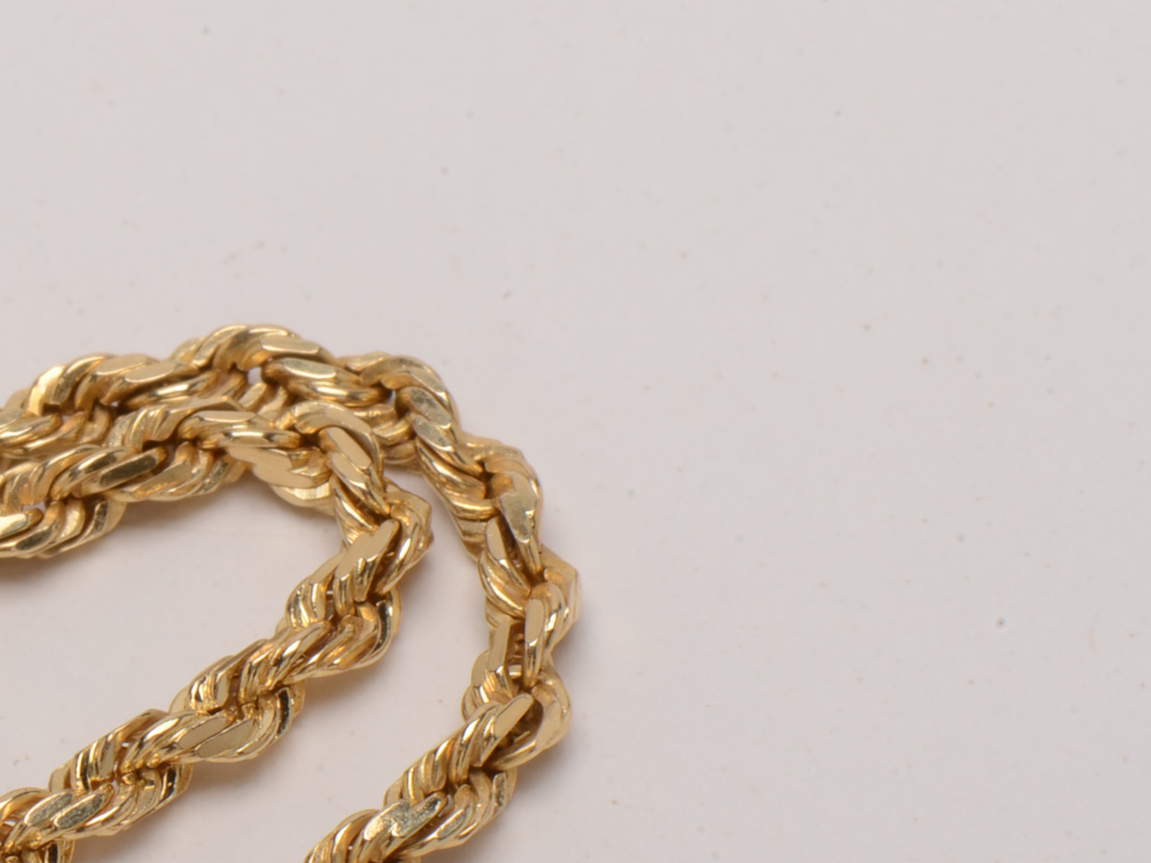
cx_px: 179
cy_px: 688
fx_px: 7711
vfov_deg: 6.4
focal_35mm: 232
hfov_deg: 8.5
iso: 100
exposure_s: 1/160
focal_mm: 85
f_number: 29
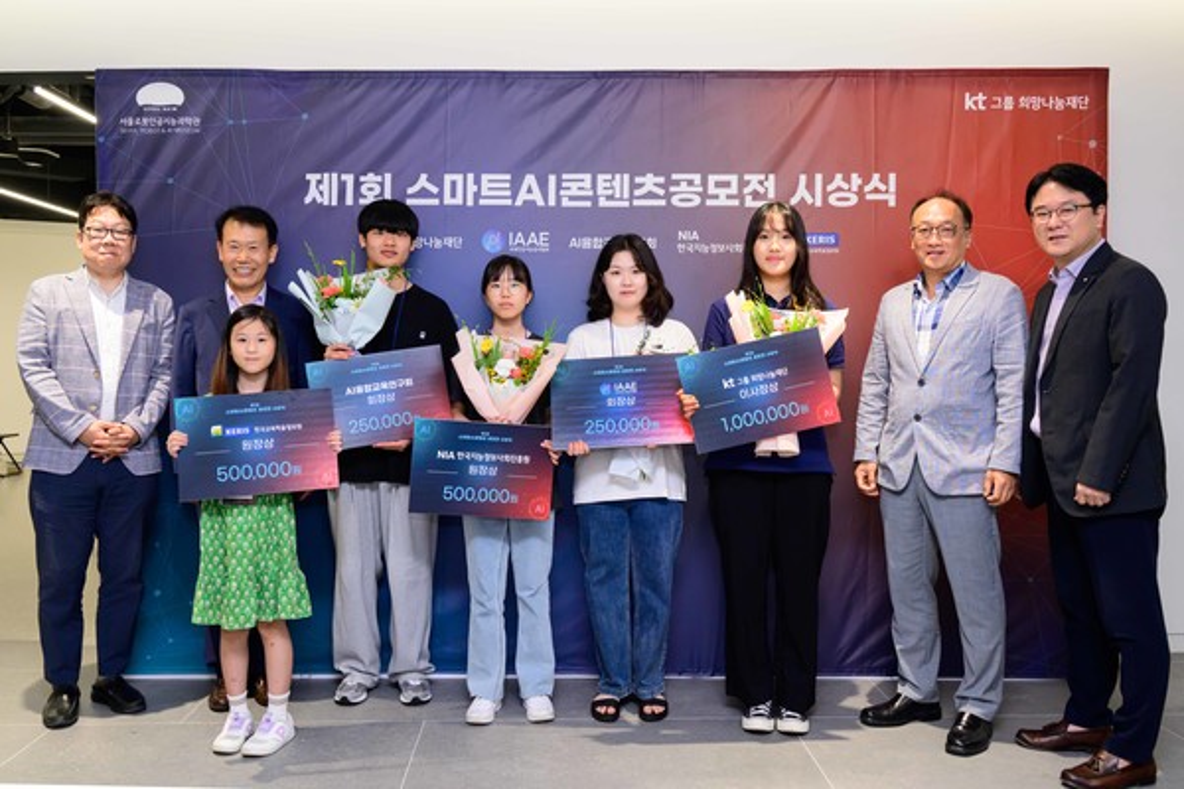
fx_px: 987
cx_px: 592
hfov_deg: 61.9
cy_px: 394
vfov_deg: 43.6
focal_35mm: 30
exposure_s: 1/125
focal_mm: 30
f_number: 6.7
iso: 2500
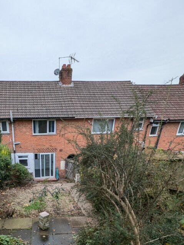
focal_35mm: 21
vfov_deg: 71.2
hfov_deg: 59.7
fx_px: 149
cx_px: 43
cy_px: 195
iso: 48
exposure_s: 1/381
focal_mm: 1.95
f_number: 2.2
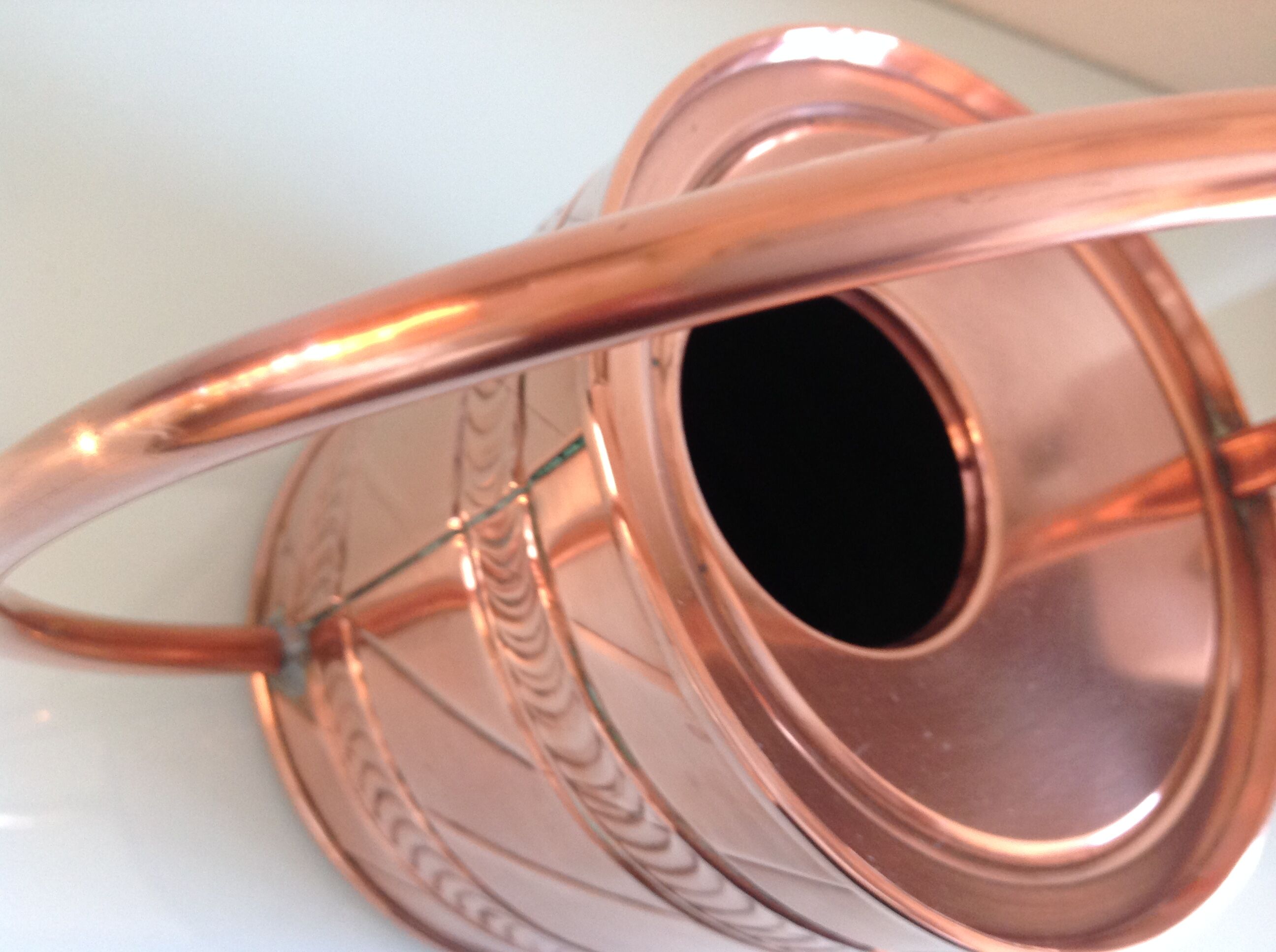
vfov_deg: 40.6
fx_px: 1288
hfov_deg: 52.7
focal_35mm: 35
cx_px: 638
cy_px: 476
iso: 125
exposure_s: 1/15
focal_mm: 4.28
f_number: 2.4
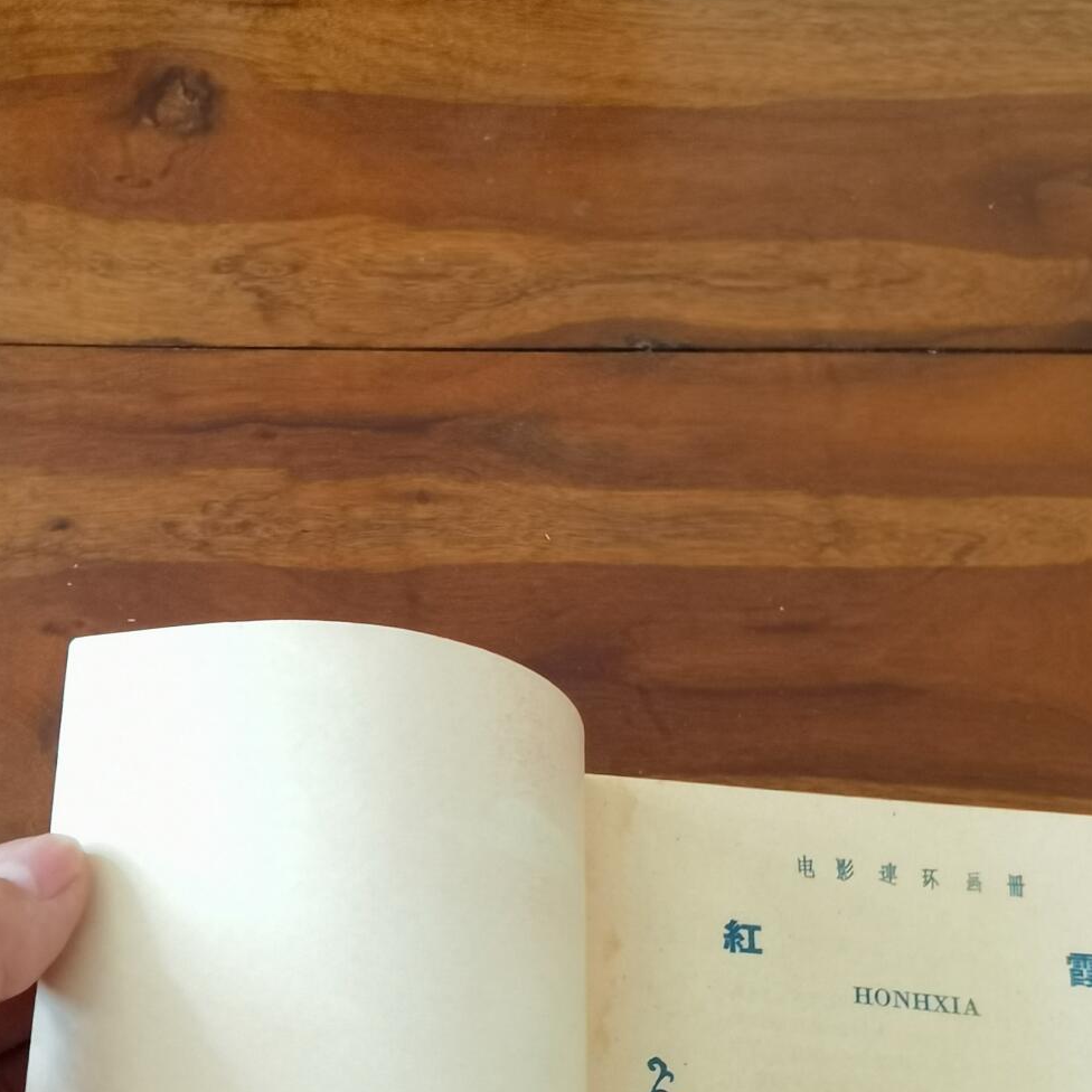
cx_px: 696
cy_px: 749
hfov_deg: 38.1
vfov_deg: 37.8
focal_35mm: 44
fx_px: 1570
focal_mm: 2.26
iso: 125
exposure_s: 1/40
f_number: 2.2
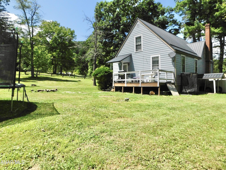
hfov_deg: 73.9
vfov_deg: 58.9
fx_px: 150
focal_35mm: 23
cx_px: 113
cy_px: 85
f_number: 6
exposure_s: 1/1250
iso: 400
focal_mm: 4
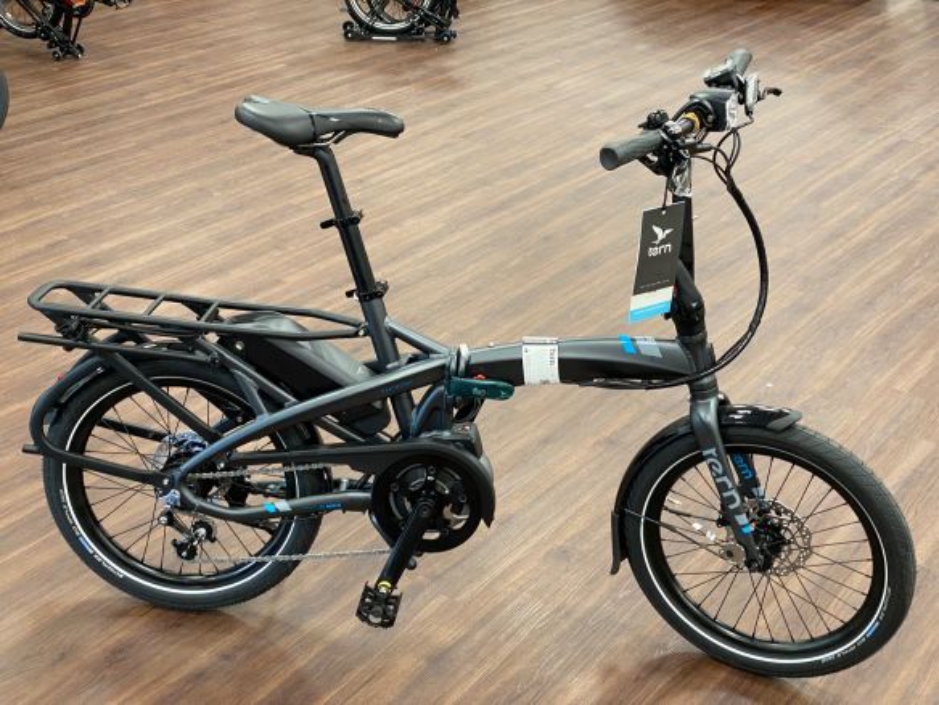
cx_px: 470
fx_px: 1411
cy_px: 352
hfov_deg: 36.8
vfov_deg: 28.0
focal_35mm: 52
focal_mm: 6
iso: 160
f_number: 2
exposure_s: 1/50
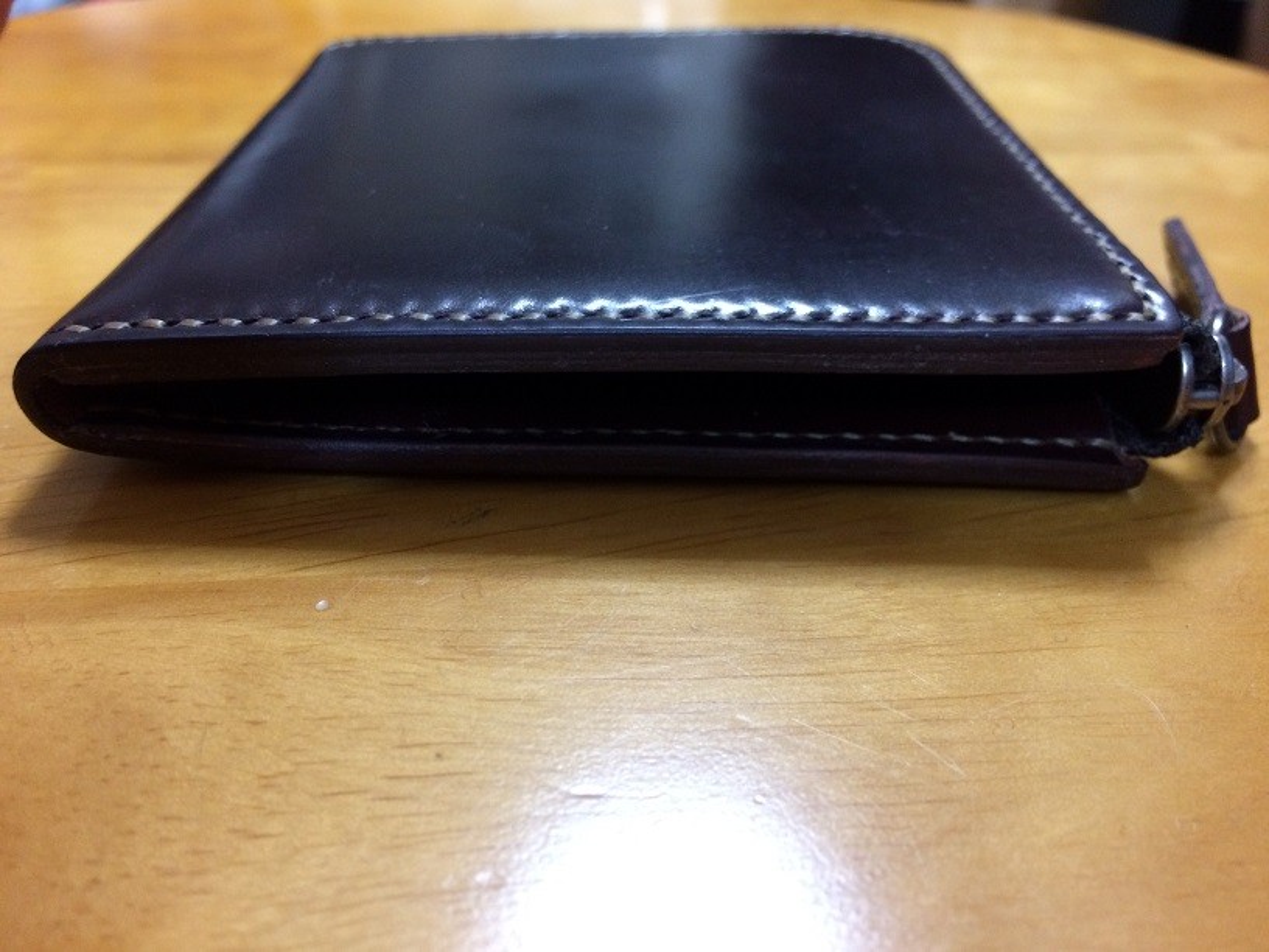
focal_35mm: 29
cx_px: 634
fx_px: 1063
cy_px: 476
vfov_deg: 48.2
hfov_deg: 61.7
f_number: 2.2
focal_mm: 4.15
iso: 320
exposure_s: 1/17
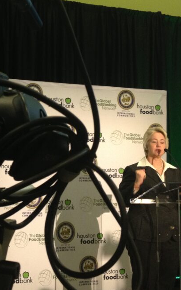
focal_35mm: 68
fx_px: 537
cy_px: 133
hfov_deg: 18.5
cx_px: -8
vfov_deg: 30.2
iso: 160
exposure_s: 1/20
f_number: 2.4
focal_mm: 4.28
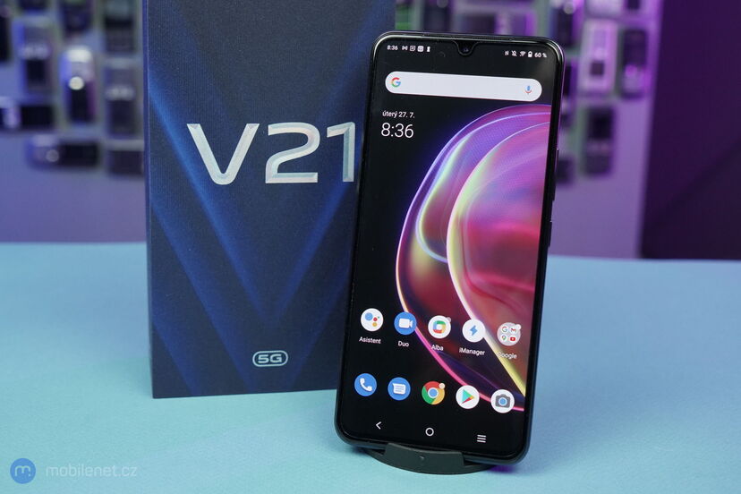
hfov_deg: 46.4
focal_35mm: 42
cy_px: 247
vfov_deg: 31.9
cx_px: 370
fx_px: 864
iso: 3200
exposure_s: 1/200
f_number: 6.3
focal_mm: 42
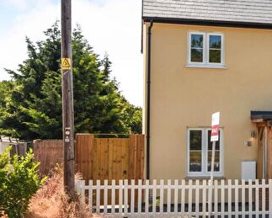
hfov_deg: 29.4
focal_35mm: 61
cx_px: 255
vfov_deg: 25.0
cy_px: 112
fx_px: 492
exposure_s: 1/250
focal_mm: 20
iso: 100
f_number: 5.6
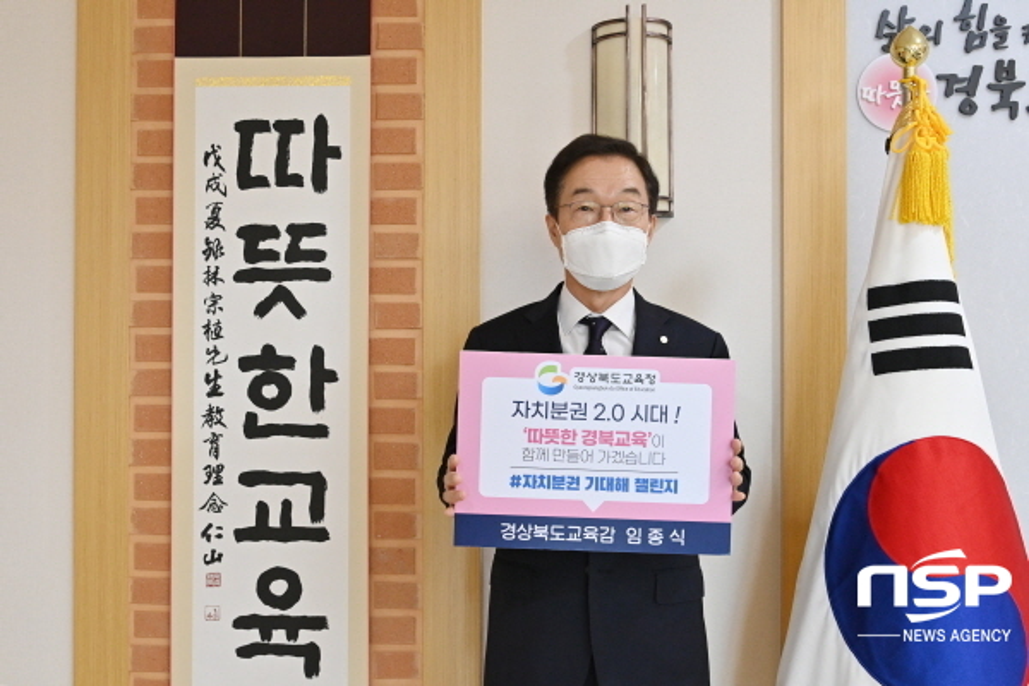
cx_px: 514
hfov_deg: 58.7
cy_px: 343
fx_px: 915
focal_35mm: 32
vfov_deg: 41.1
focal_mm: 32
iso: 3200
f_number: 5.6
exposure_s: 1/200
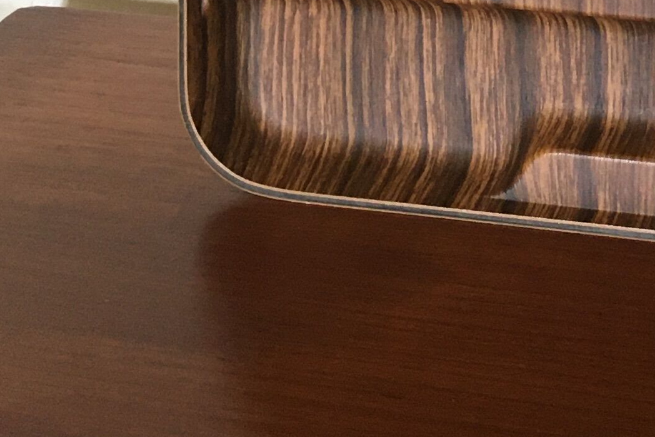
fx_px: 2111
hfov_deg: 16.5
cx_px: 893
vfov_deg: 10.8
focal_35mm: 116
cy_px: -429
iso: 125
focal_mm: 4.15
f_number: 2.2
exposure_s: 1/33
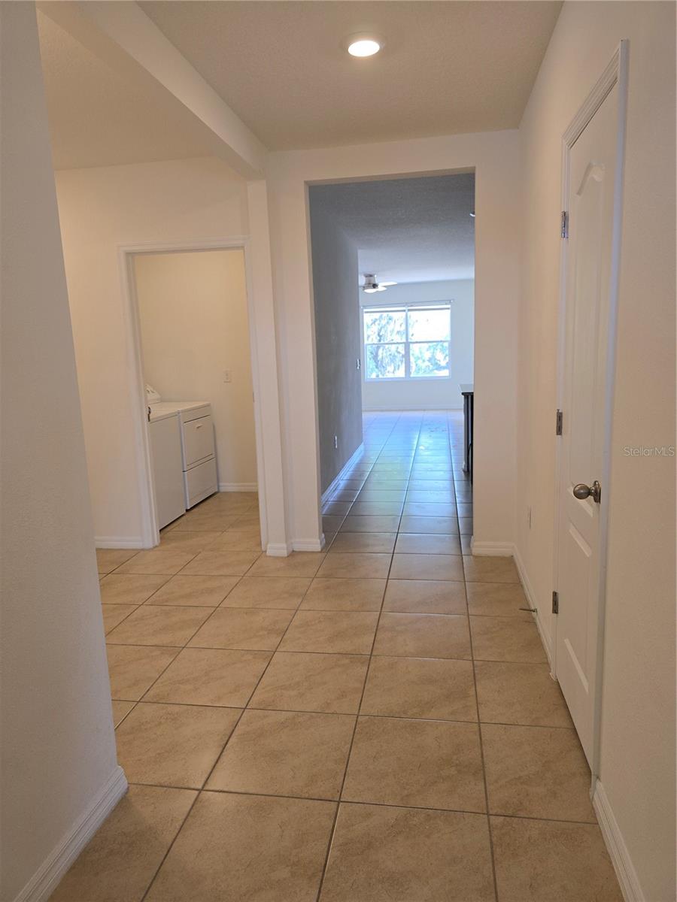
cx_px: 338
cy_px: 451
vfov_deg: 73.9
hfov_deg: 58.9
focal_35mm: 23
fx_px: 600
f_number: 1.7
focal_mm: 6.3
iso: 80
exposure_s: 1/120
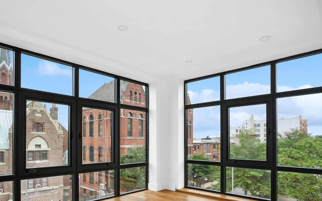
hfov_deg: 76.9
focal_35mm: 23
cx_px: 145
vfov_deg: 51.6
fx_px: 202
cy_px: 141
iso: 100
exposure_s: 1/15
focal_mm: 17
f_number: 8
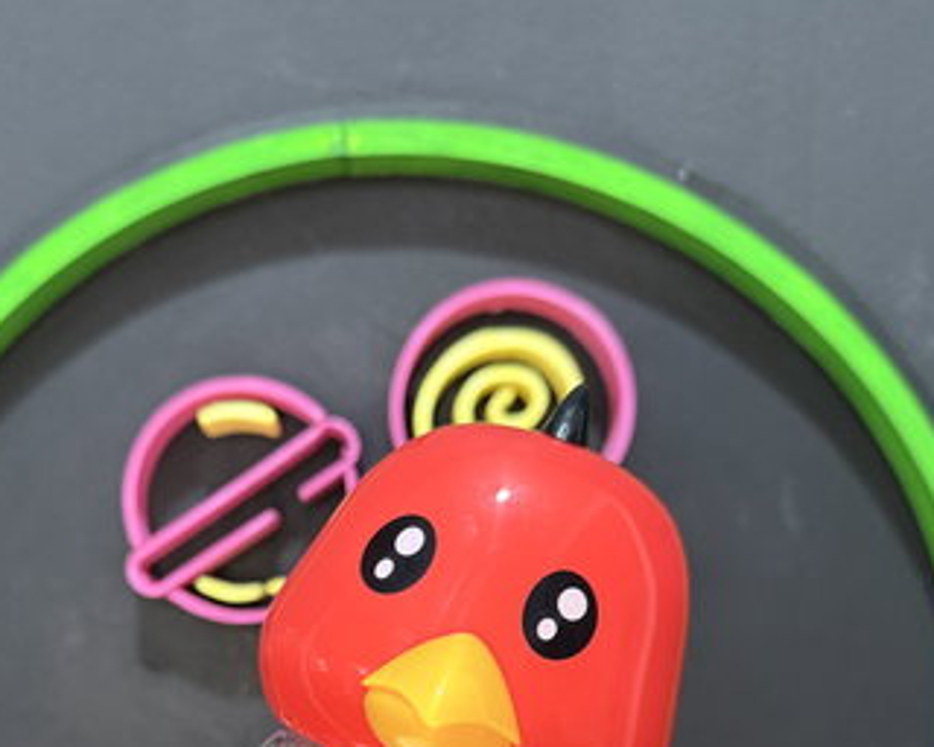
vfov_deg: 34.7
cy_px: 748
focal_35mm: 39
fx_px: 1078
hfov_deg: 46.6
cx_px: 379
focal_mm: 6.76
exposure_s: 1/60
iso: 200
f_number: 1.78
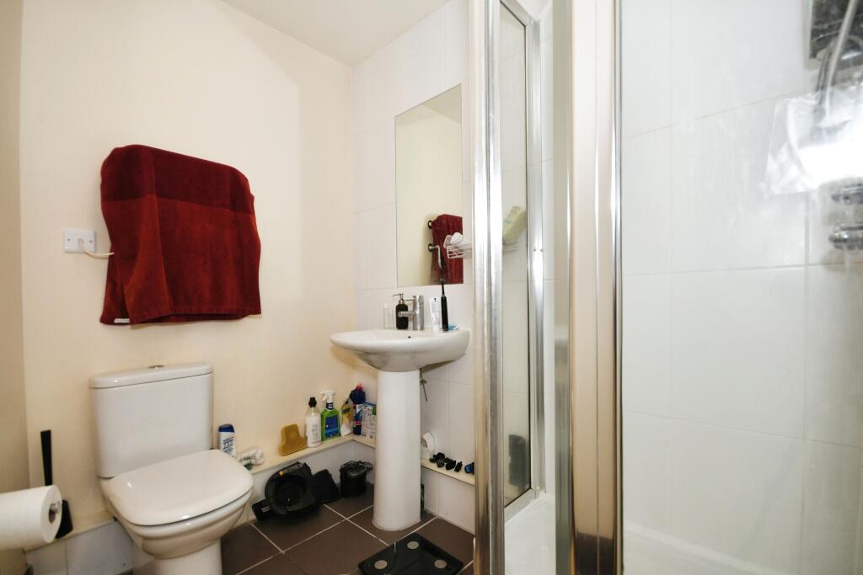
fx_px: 360
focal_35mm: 15
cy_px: 288
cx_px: 432
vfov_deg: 77.3
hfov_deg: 100.4
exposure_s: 1/60
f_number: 8
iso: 400
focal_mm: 10
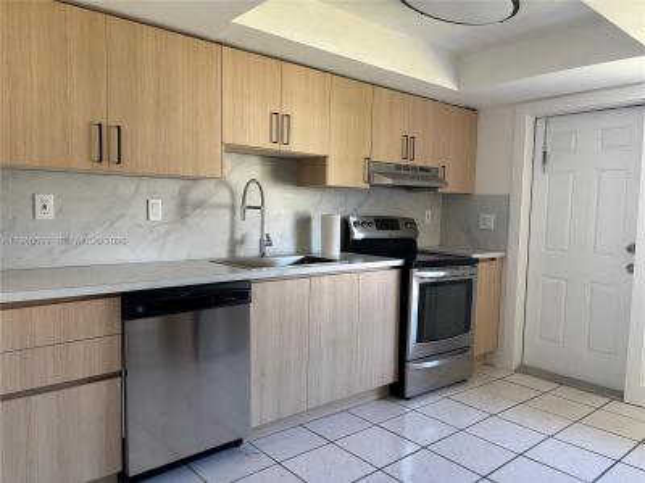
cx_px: 322
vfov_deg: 53.1
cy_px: 242
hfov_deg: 67.3
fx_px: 484
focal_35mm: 26
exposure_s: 1/76
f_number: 1.6
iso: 125
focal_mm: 5.96
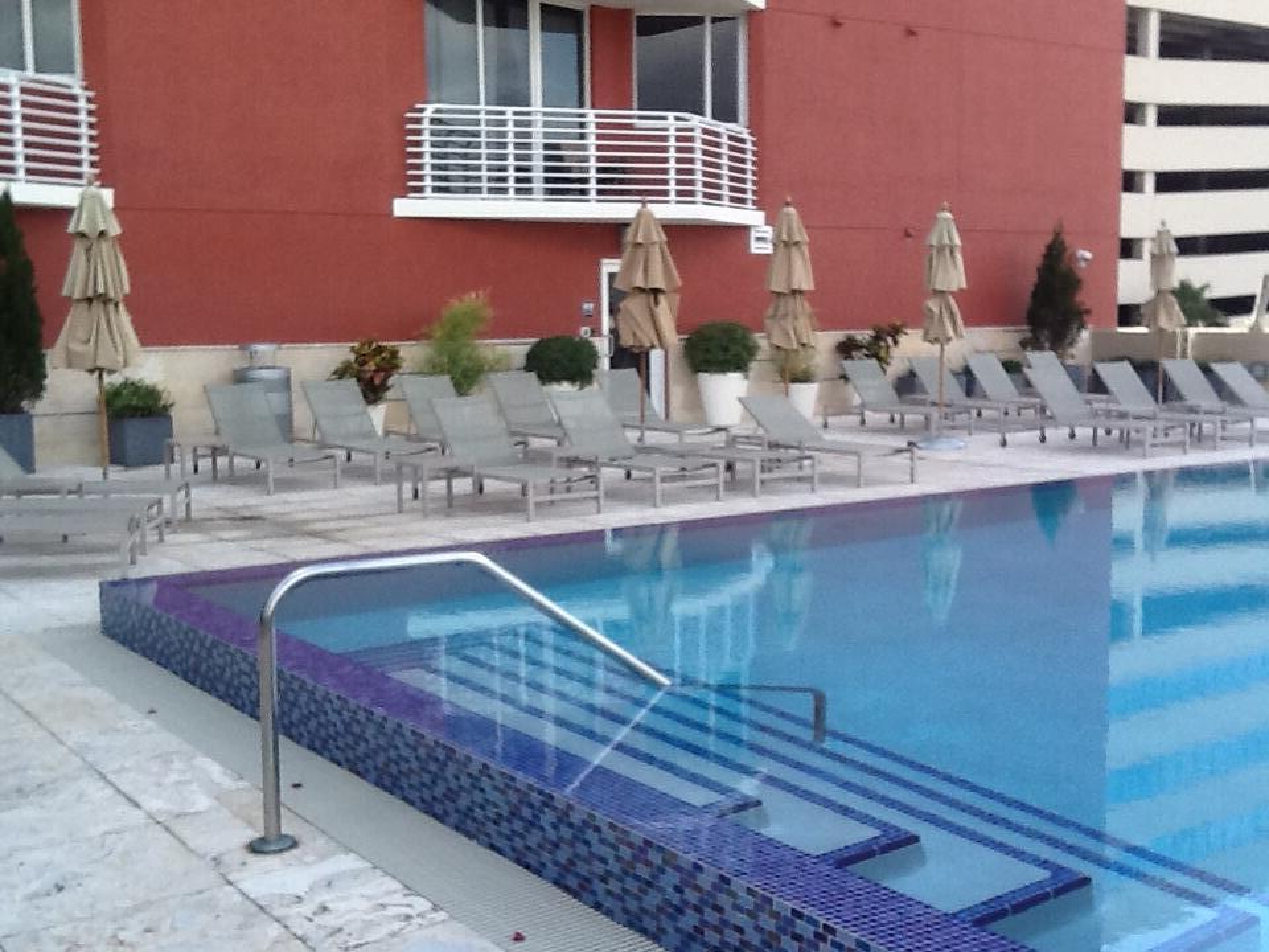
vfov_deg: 32.9
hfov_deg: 42.9
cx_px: 634
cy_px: 476
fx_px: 1613
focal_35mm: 44
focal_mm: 2.03
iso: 40
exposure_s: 1/477
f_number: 2.4
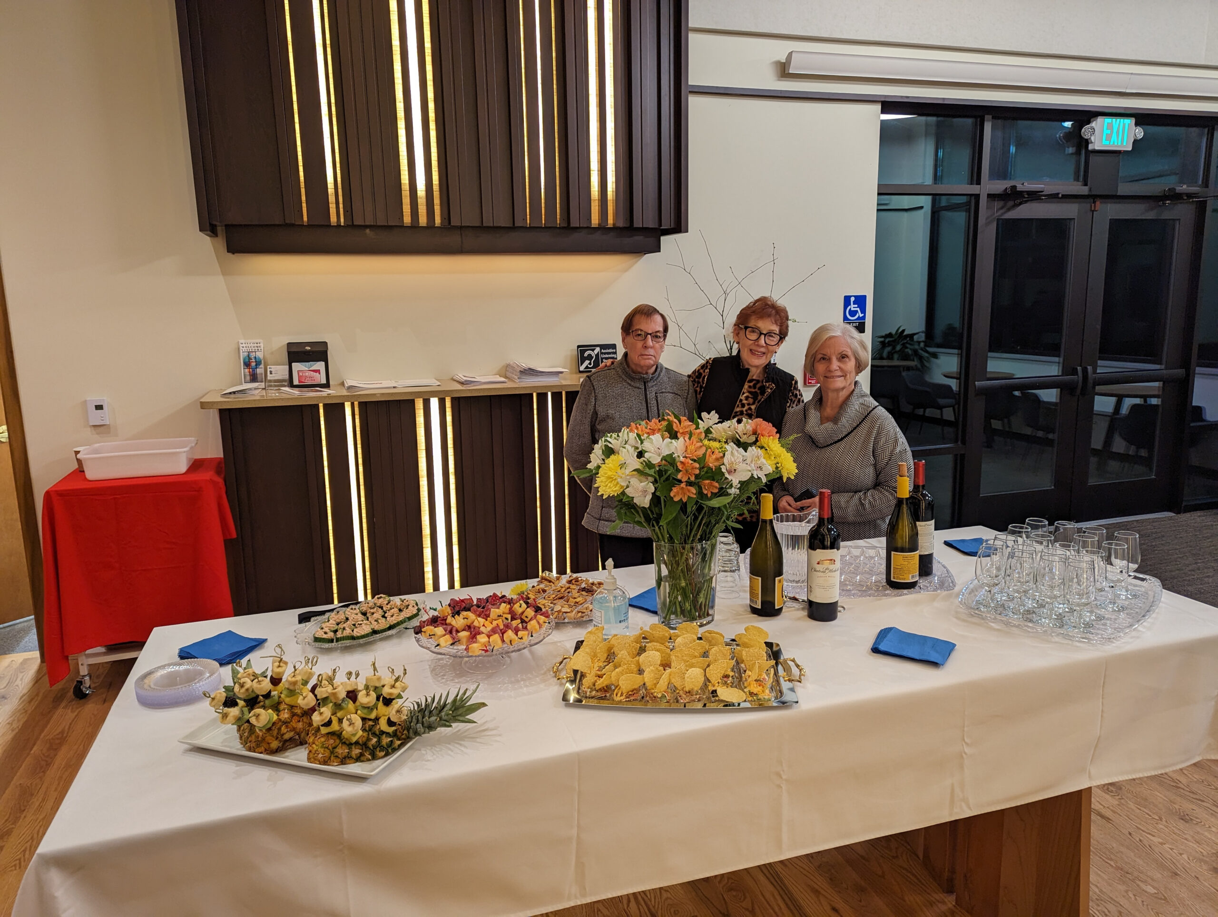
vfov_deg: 56.9
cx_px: 609
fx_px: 846
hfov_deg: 71.5
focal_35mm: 24
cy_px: 458
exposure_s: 1/40
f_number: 1.85
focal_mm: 6.81
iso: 84
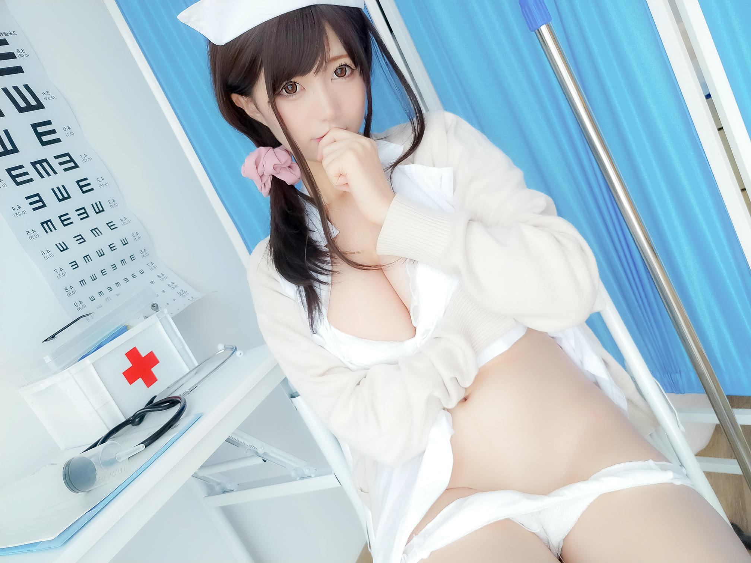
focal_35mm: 25
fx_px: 542
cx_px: 376
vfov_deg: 54.9
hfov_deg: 69.4
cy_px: 282
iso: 125
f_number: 1.8
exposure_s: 1/25
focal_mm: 4.36
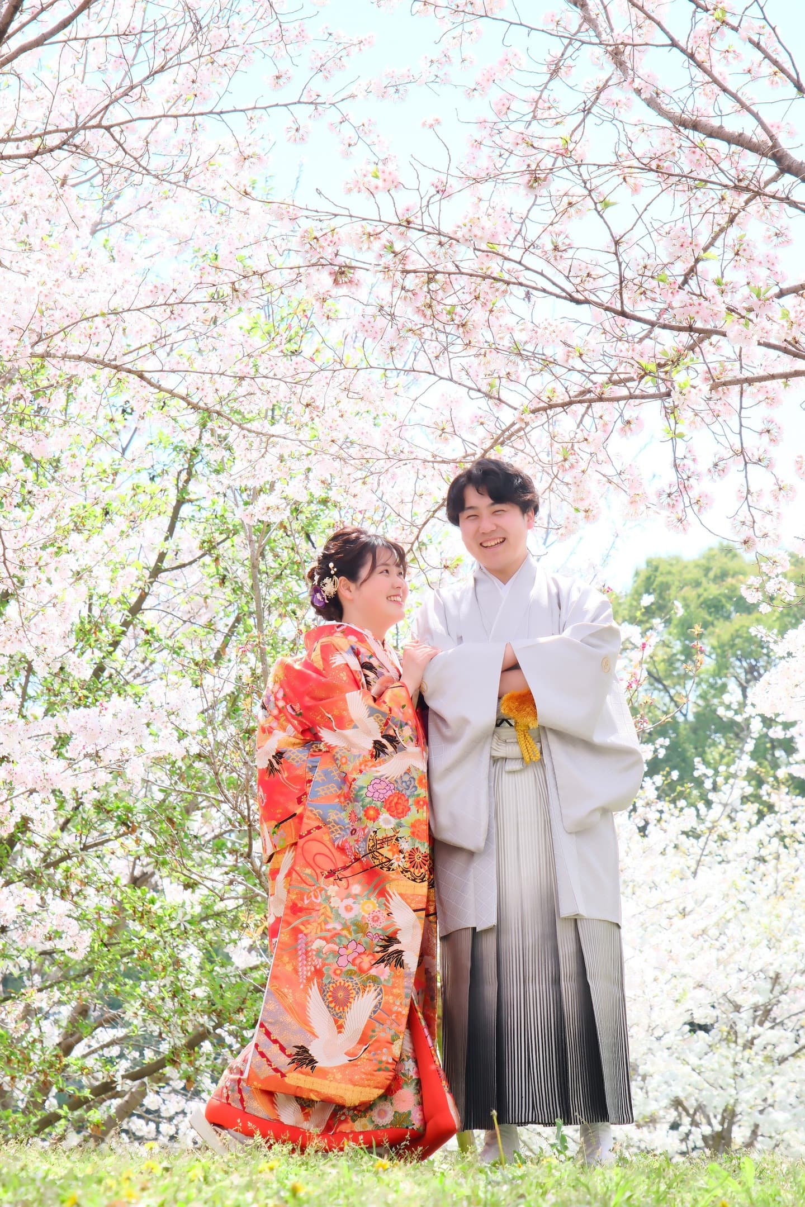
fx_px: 3522
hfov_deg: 13.0
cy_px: 604
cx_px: 402
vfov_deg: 19.5
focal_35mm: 105
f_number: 7.1
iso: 800
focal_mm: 69.8
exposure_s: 1/250
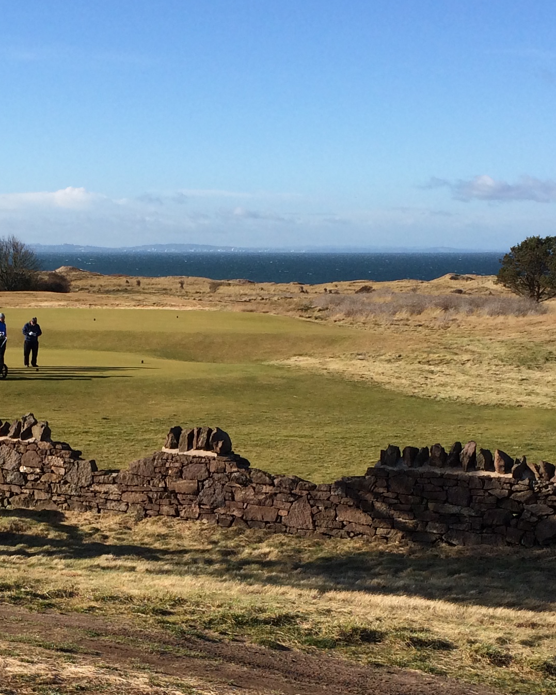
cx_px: 100
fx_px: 1460
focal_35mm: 71
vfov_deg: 26.5
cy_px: 509
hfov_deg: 21.3
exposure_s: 1/1953
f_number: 2.2
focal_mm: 4.12
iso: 32
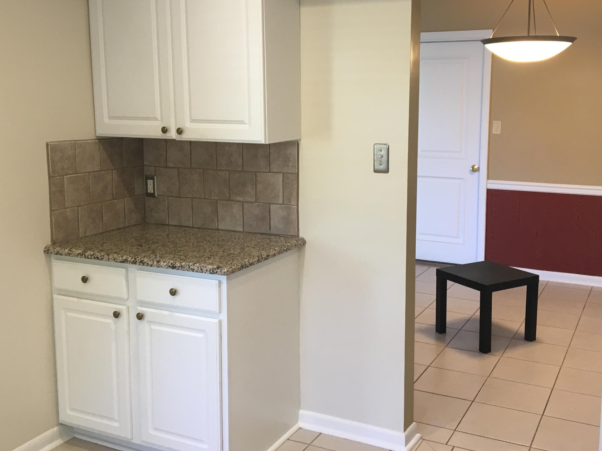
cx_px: 335
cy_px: 186
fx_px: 678
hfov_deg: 47.8
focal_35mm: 39
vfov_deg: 36.7
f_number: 2.2
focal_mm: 4.15
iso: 64
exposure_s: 1/30
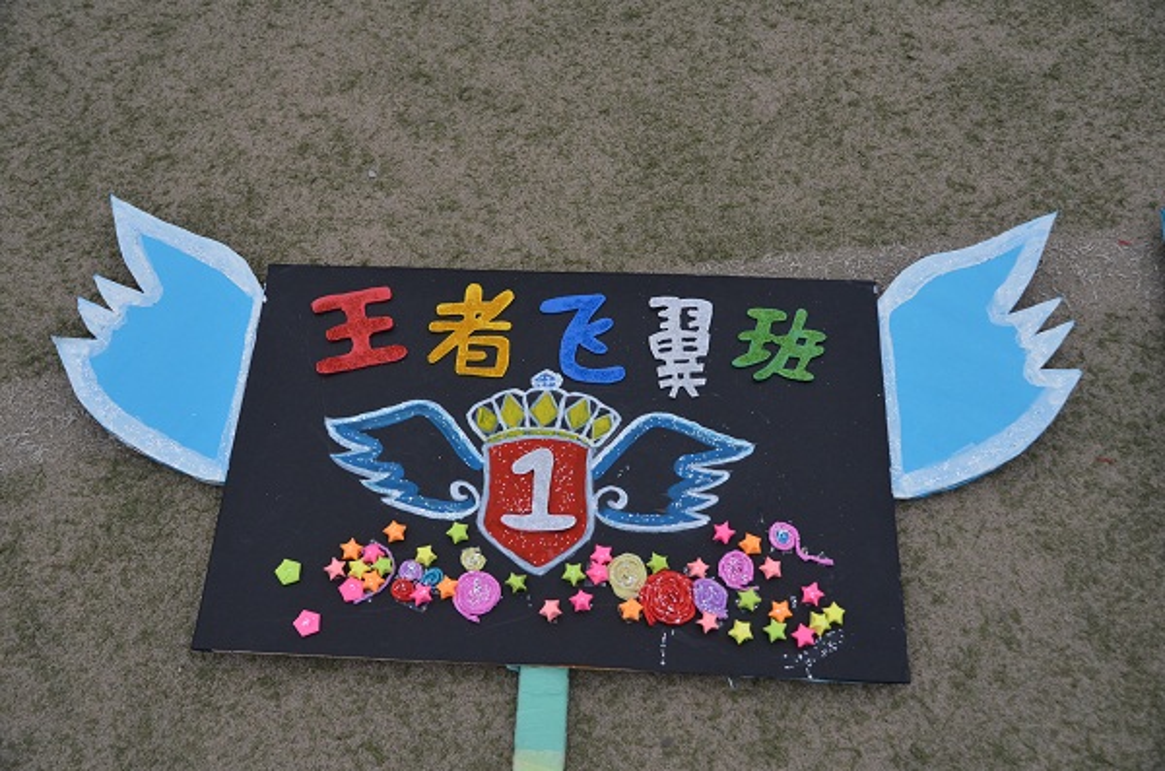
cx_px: 582
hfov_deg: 51.4
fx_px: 1211
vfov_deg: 35.3
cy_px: 386
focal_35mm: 38
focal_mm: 25
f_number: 5.6
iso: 400
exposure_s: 1/1500
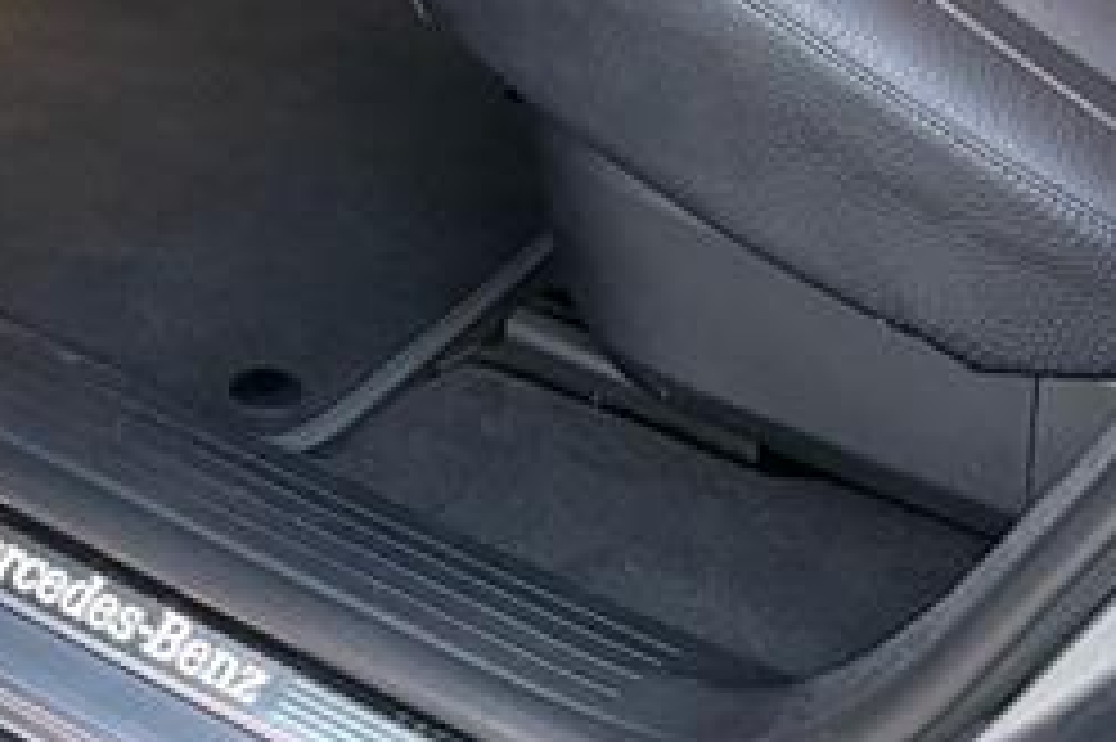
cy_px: -724
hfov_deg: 19.1
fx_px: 3191
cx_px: -94
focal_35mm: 103
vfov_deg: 11.9
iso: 640
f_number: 1.78
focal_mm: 6.76
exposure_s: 1/60
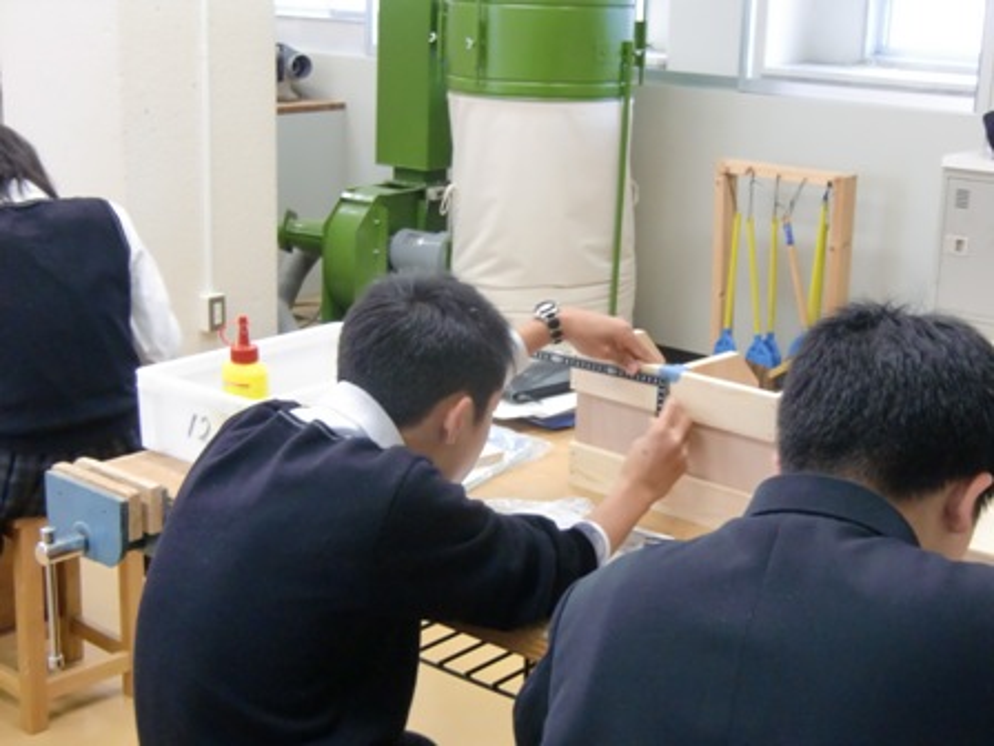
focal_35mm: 55
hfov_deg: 34.9
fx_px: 1579
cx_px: 497
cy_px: 373
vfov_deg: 26.6
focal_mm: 9.8
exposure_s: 1/40
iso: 400
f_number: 4.2
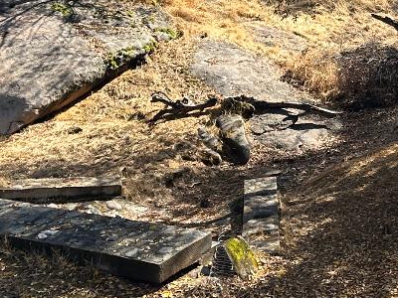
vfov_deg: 15.8
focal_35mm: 90
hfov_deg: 19.6
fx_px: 1035
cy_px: -66
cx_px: 554
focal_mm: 6.86
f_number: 1.78
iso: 80
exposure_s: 1/1095
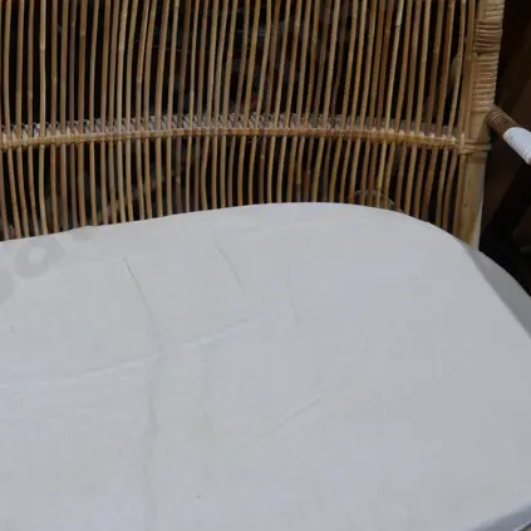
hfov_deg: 27.9
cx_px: 90
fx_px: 1041
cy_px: 200
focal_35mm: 60
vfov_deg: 28.5
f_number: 3.5
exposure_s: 1/125
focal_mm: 14
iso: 200
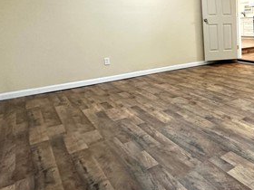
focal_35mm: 32
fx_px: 235
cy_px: 55
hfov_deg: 48.5
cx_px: 244
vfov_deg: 43.2
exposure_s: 1/60
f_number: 2.2
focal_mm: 2.22
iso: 250
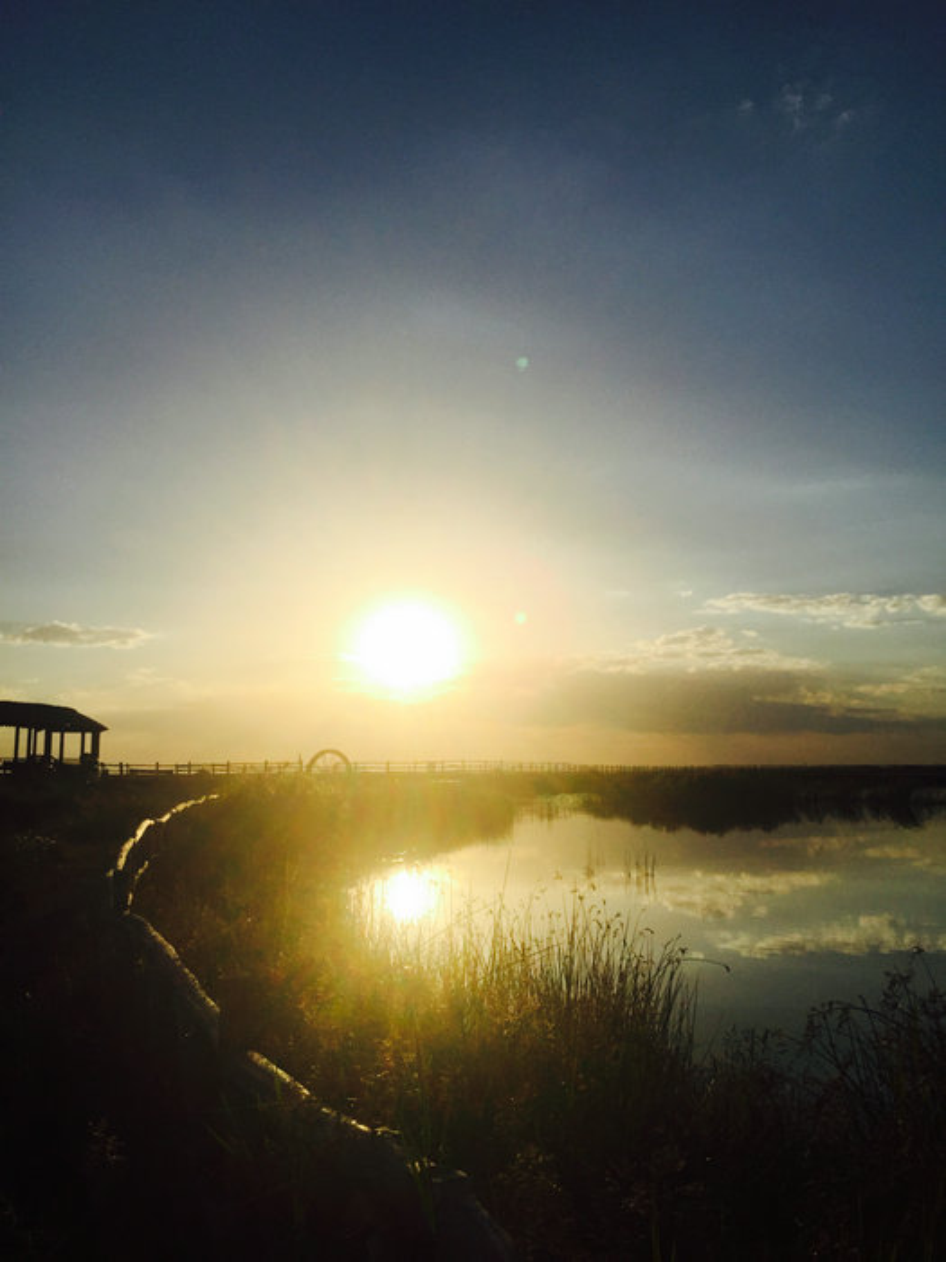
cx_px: 473
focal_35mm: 29
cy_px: 631
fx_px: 1057
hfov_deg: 48.2
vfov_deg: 61.7
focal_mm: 4.15
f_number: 2.2
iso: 32
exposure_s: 1/13333
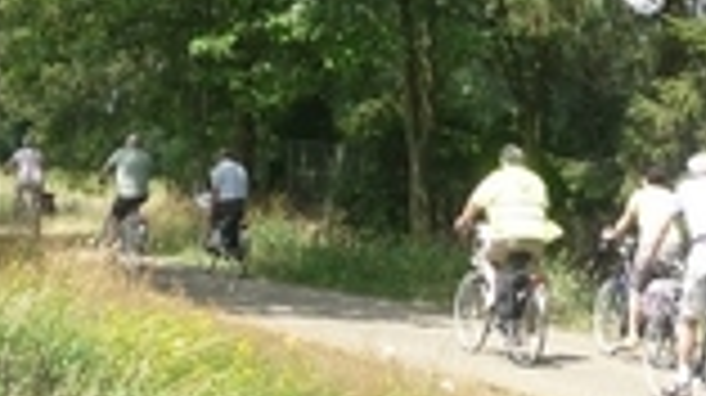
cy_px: 396
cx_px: 688
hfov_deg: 20.0
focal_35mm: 104
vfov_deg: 11.5
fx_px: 1945
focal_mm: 4.4
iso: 100
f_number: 2.8
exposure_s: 1/500
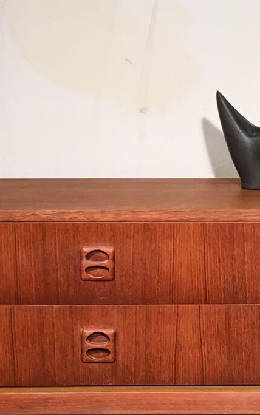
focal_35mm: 92
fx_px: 1042
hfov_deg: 14.0
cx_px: 272
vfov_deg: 22.3
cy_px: 95
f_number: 2.2
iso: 50
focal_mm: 4.15
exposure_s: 1/33
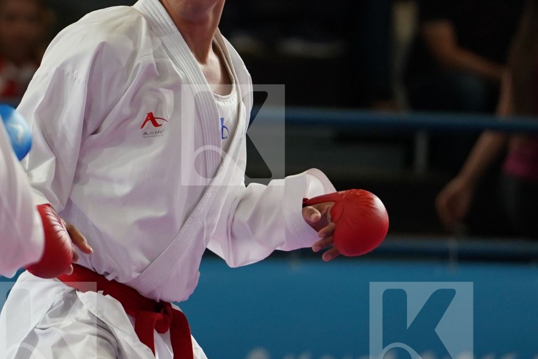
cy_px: 135
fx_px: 7771
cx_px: 45
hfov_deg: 4.0
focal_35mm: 520
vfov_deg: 2.6
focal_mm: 187
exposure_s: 1/1000
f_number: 2.8
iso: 1000
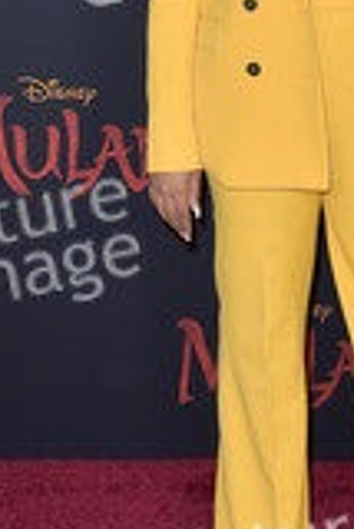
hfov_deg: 14.3
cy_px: 93
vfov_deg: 21.1
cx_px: 332
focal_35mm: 95
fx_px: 1398
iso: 400
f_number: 7.1
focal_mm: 38
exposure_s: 1/200
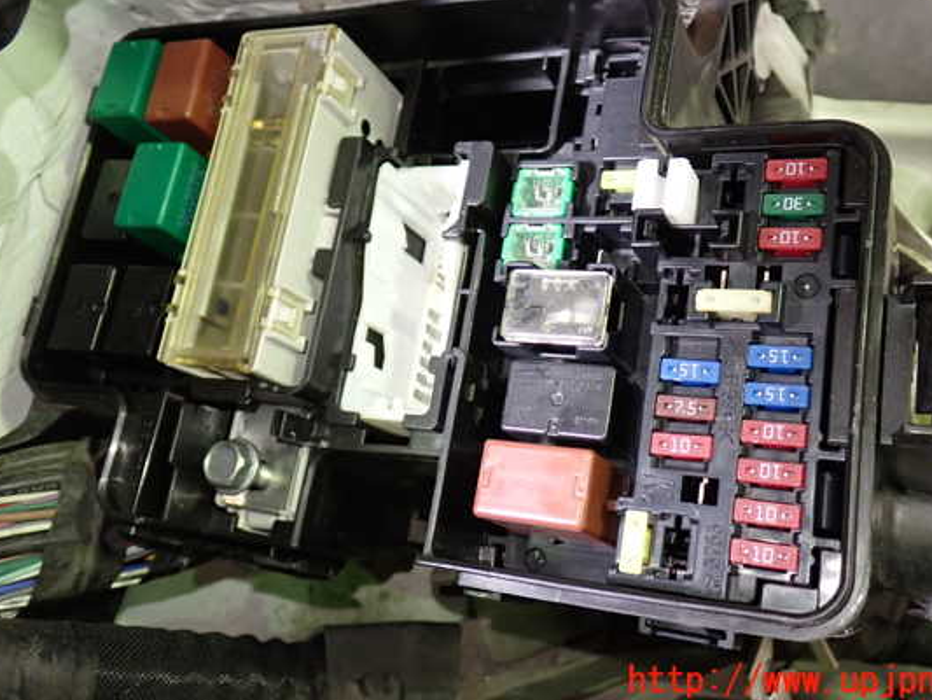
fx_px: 969
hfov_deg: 51.3
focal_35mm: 36
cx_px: 498
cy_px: 310
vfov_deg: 39.6
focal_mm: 5.79
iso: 320
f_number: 2.4
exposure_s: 1/30
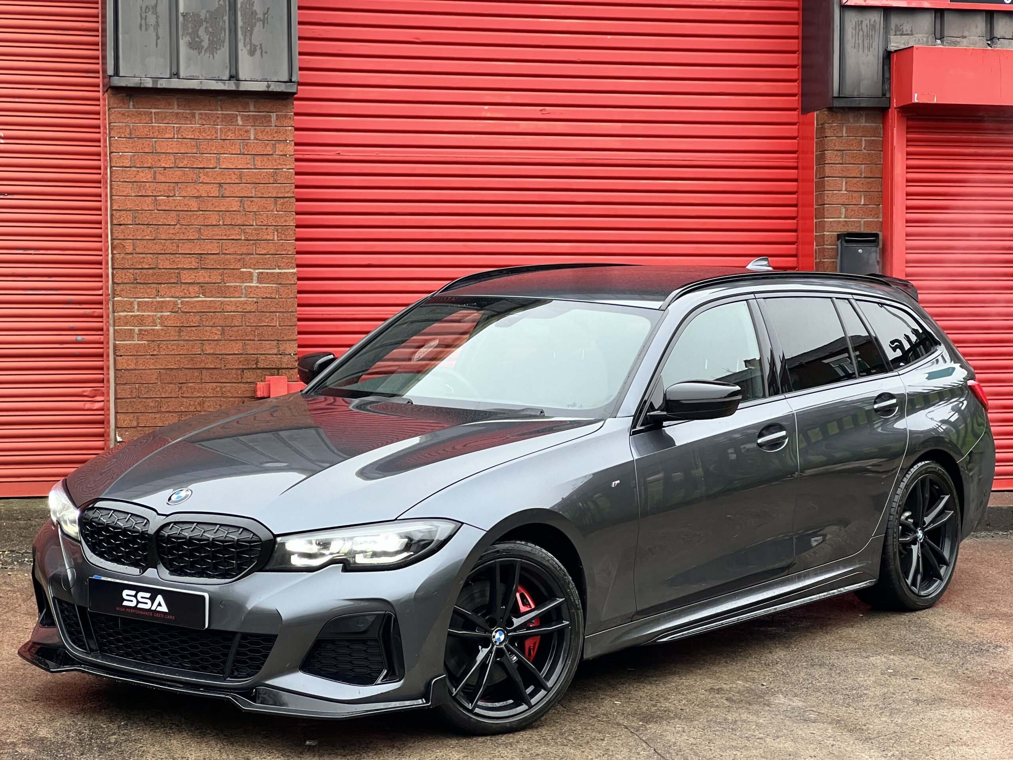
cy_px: 380
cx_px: 506
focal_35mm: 77
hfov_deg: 25.3
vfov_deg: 19.1
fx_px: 2253
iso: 320
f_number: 2.8
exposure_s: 1/60
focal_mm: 9
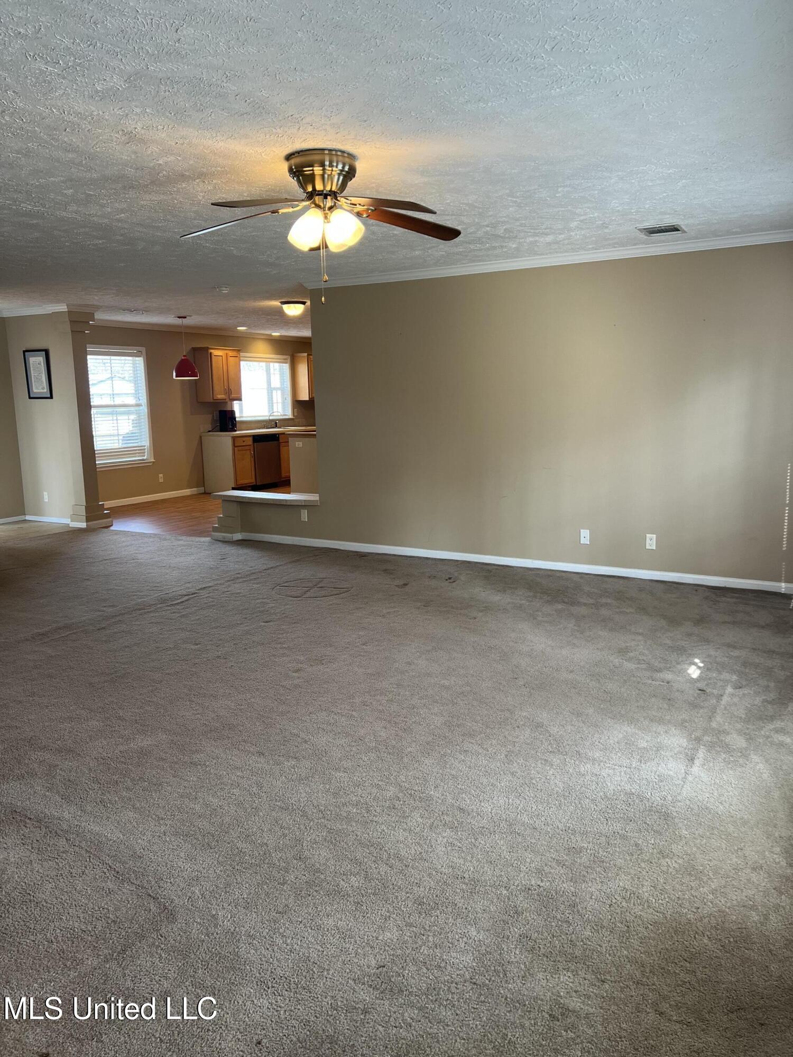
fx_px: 794
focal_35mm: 26
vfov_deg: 67.3
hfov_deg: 53.1
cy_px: 528
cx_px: 396
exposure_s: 1/120
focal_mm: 5.7
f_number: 1.5
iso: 125
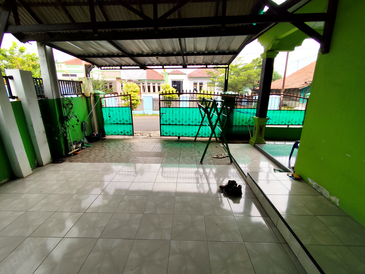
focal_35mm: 16
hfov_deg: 94.5
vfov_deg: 78.2
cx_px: 182
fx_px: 169
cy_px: 137
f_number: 2.2
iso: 50
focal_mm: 1.65
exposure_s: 1/271
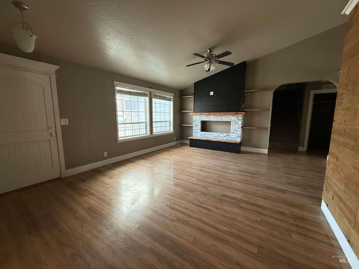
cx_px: 180
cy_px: 134
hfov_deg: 102.1
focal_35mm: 14
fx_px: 145
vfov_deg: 85.7
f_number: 2.2
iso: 400
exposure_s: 1/74
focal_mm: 2.22
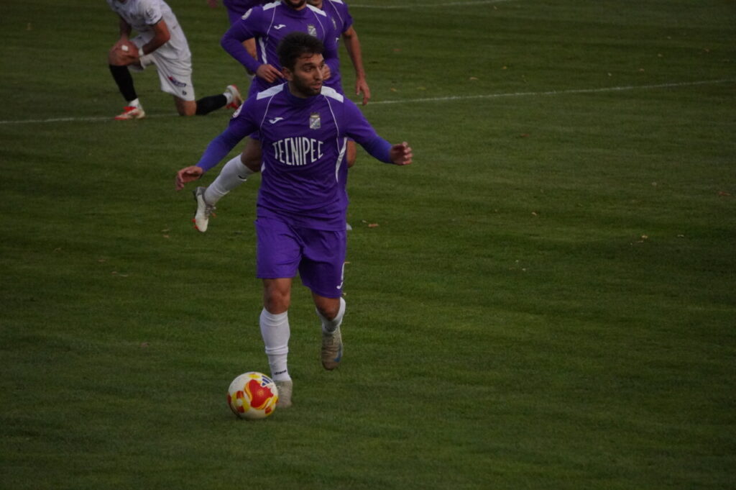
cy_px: 245
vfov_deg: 4.4
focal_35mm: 315
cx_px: 368
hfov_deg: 6.5
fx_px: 6435
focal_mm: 210
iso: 6400
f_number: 6.3
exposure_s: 1/2500
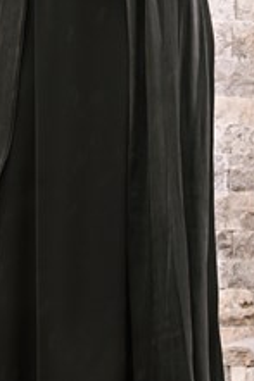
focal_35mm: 273
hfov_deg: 5.0
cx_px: 117
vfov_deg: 7.5
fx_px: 2897
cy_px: 41
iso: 1100
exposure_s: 1/250
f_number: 4.8
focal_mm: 67
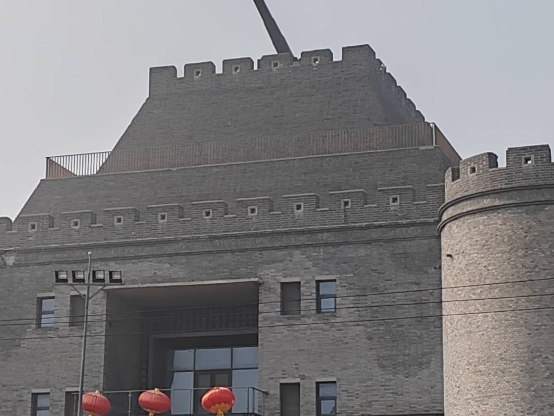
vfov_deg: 14.6
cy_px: 208
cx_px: 244
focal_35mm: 101
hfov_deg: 19.4
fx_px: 1616
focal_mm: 6.14
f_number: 1.8
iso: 49
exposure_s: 1/1486
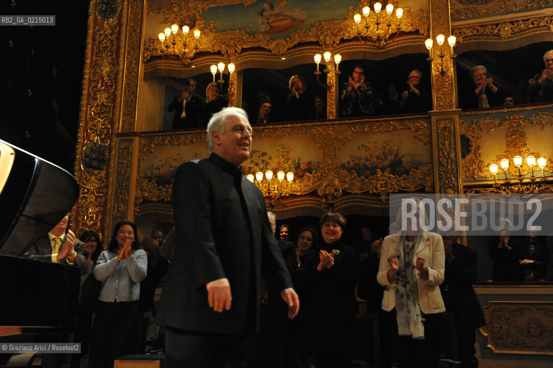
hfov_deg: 50.7
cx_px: 276
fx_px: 583
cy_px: 184
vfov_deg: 35.0
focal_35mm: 38
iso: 4000
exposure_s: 1/160
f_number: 5
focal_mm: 38
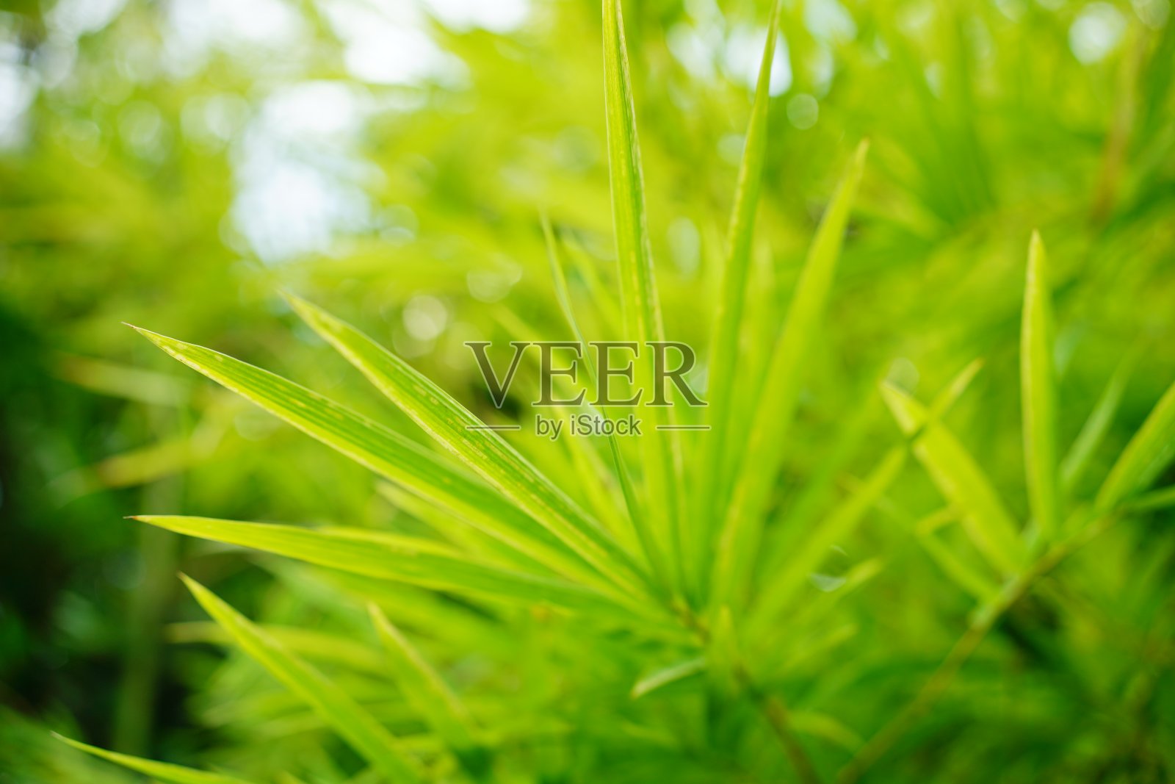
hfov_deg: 48.5
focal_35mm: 40
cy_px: 392
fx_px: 1306
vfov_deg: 33.4
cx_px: 588
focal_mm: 40
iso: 100
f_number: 4
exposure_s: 1/200
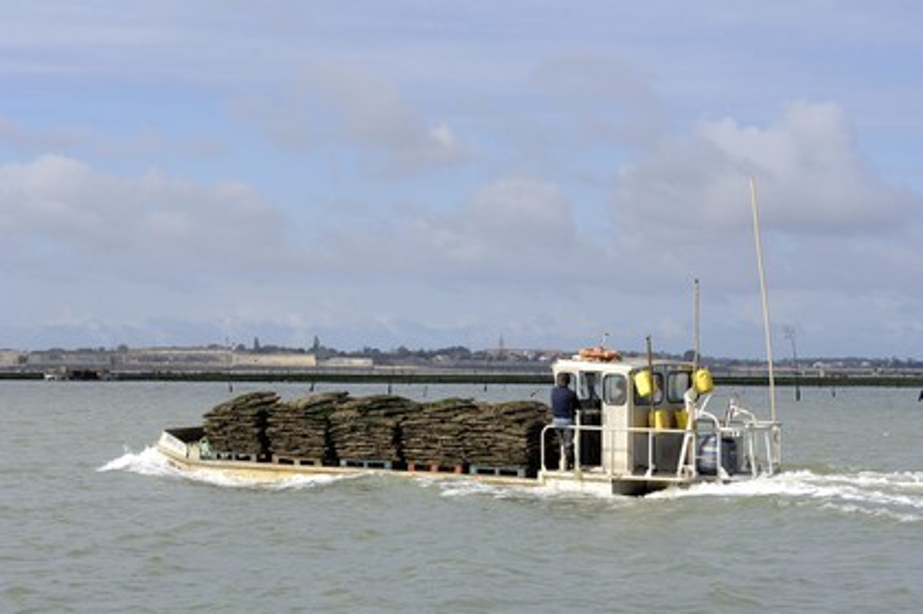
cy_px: 307
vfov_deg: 13.0
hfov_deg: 19.5
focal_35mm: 105
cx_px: 462
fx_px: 2690
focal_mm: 70
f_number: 8.5
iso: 100
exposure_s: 1/200
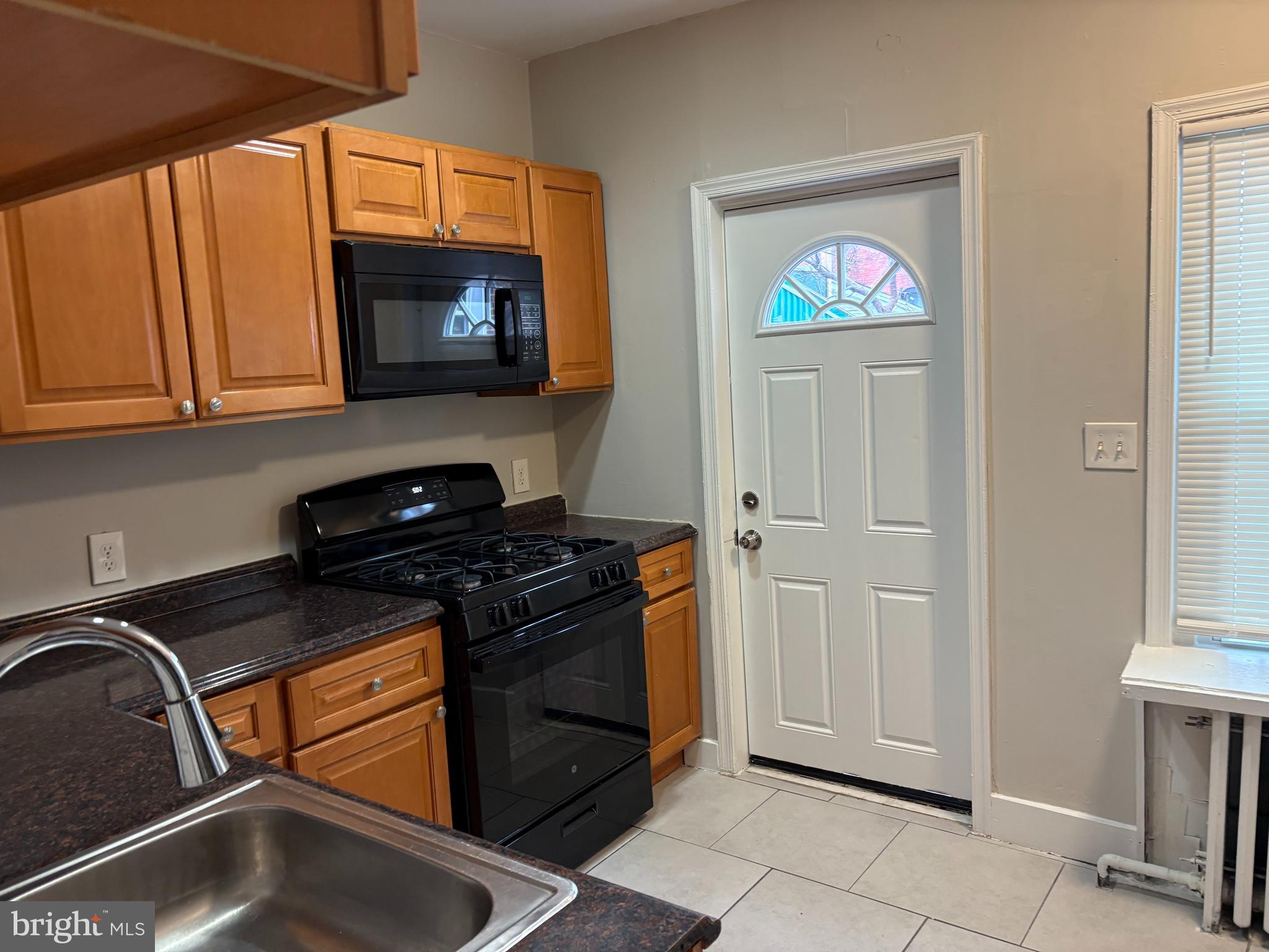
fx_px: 953
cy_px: 476
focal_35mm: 26
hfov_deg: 67.3
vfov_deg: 53.1
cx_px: 634
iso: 160
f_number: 1.6
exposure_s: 1/60
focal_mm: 5.96
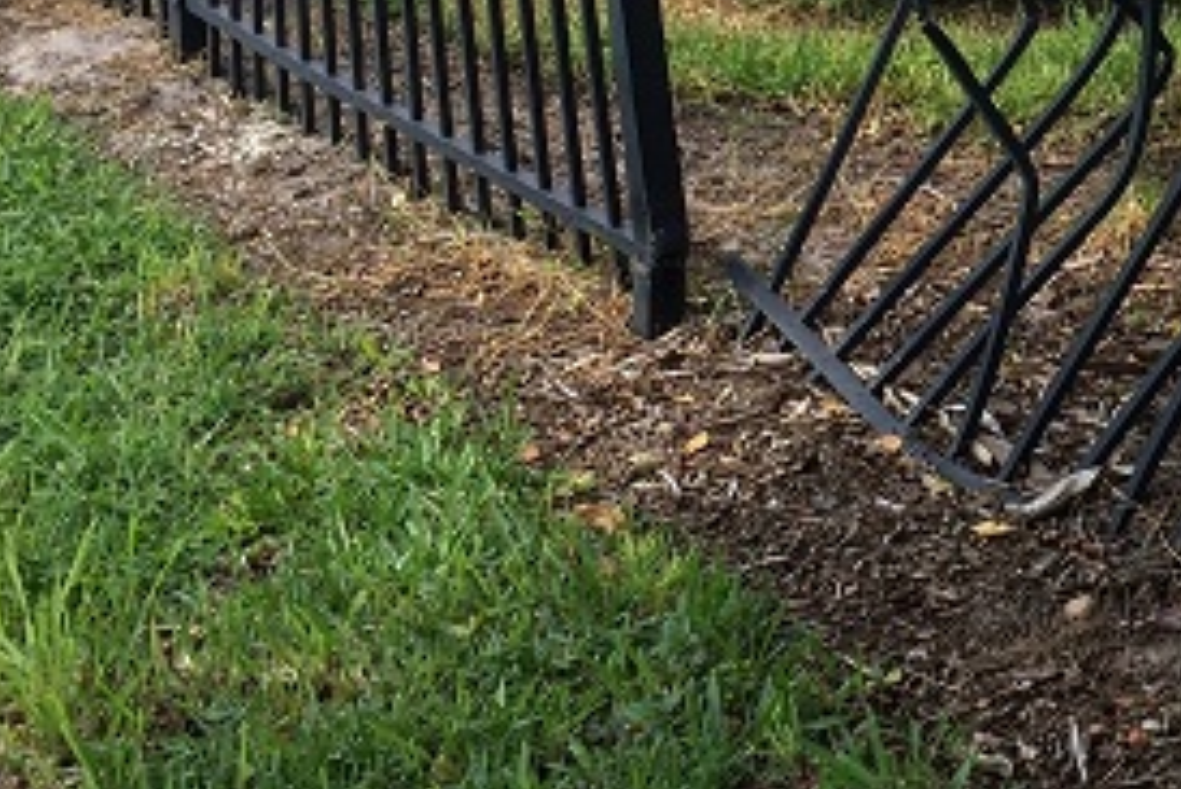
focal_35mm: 88
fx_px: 2888
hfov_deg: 21.4
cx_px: 1431
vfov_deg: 15.2
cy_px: -22
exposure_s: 1/554
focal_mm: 4.15
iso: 32
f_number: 2.2
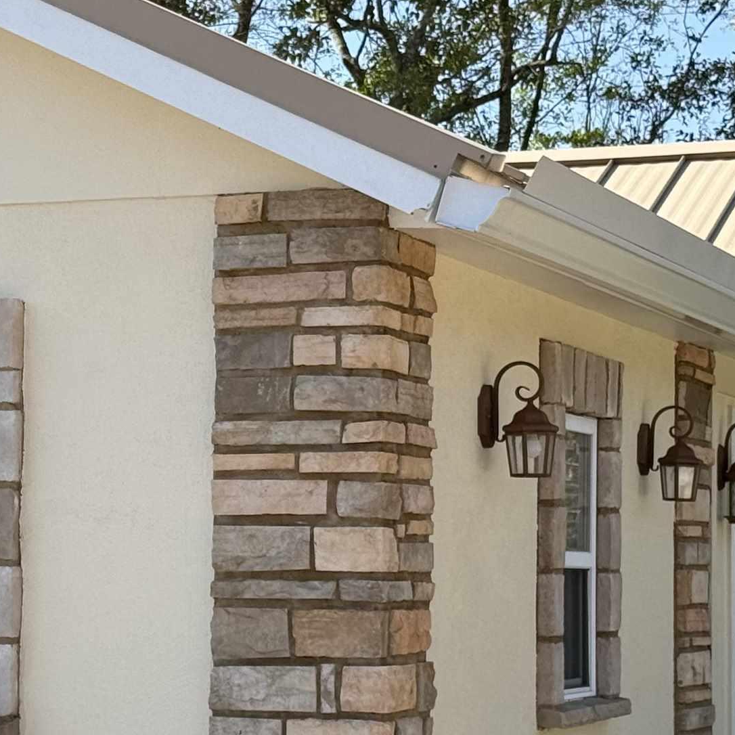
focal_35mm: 120
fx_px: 2883
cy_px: 453
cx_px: 78
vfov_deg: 14.5
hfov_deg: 14.4
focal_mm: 6.76
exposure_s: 1/3096
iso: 64
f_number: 1.78
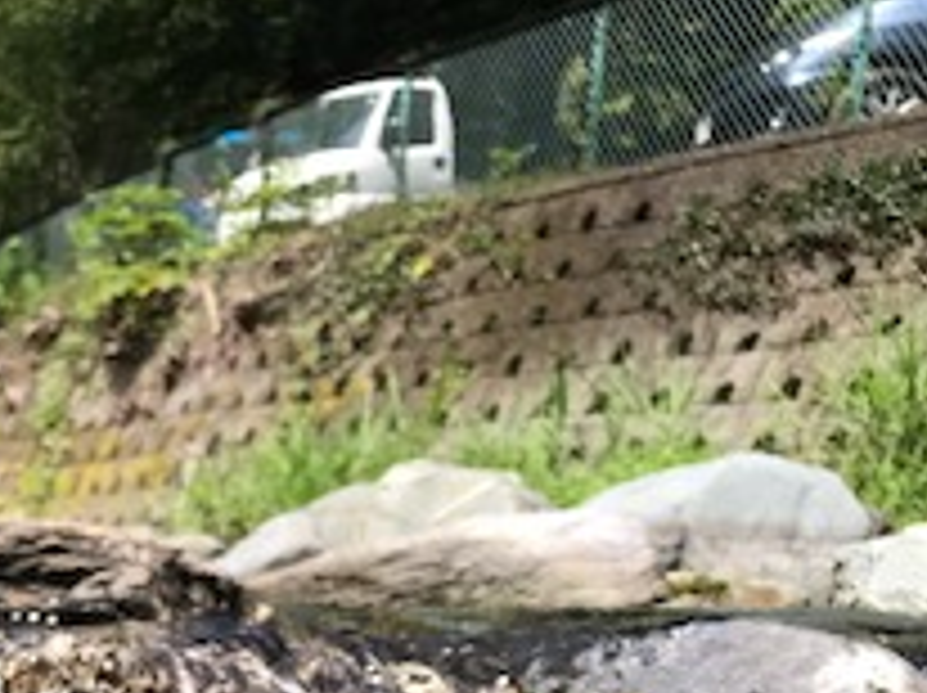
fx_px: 2327
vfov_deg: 16.1
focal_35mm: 87
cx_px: -207
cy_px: 896
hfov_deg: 20.9
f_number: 1.8
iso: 20
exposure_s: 1/1244
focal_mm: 3.99
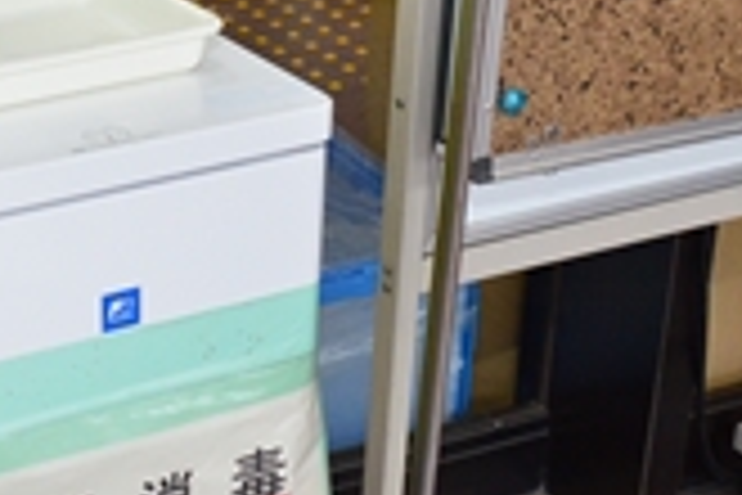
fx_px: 2061
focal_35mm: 100
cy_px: 340
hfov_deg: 20.0
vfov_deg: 13.7
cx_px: 76
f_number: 5
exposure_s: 1/250
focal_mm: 22
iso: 2000
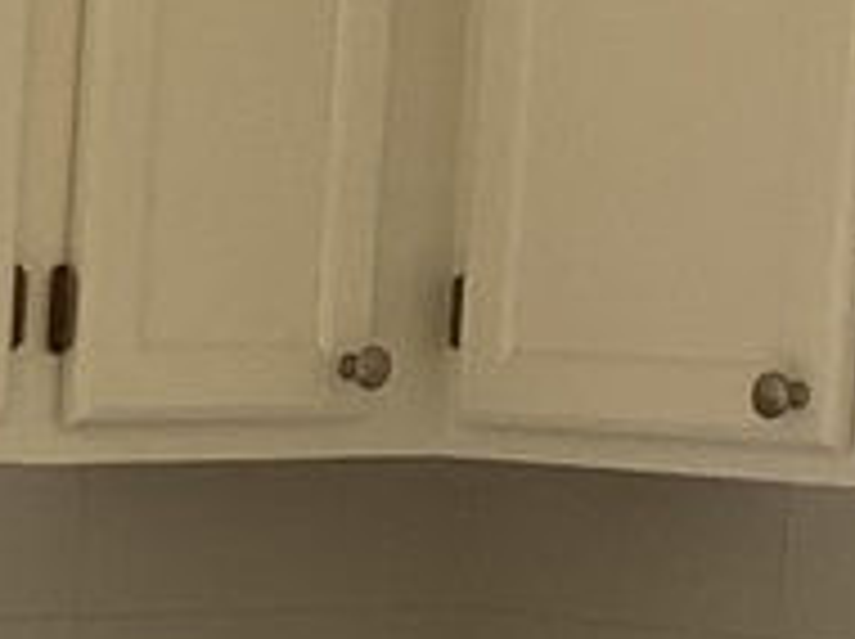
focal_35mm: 235
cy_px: 1004
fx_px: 5797
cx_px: -1166
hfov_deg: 7.8
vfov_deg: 6.2
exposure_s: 1/147
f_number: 2.4
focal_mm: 3.3
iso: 25
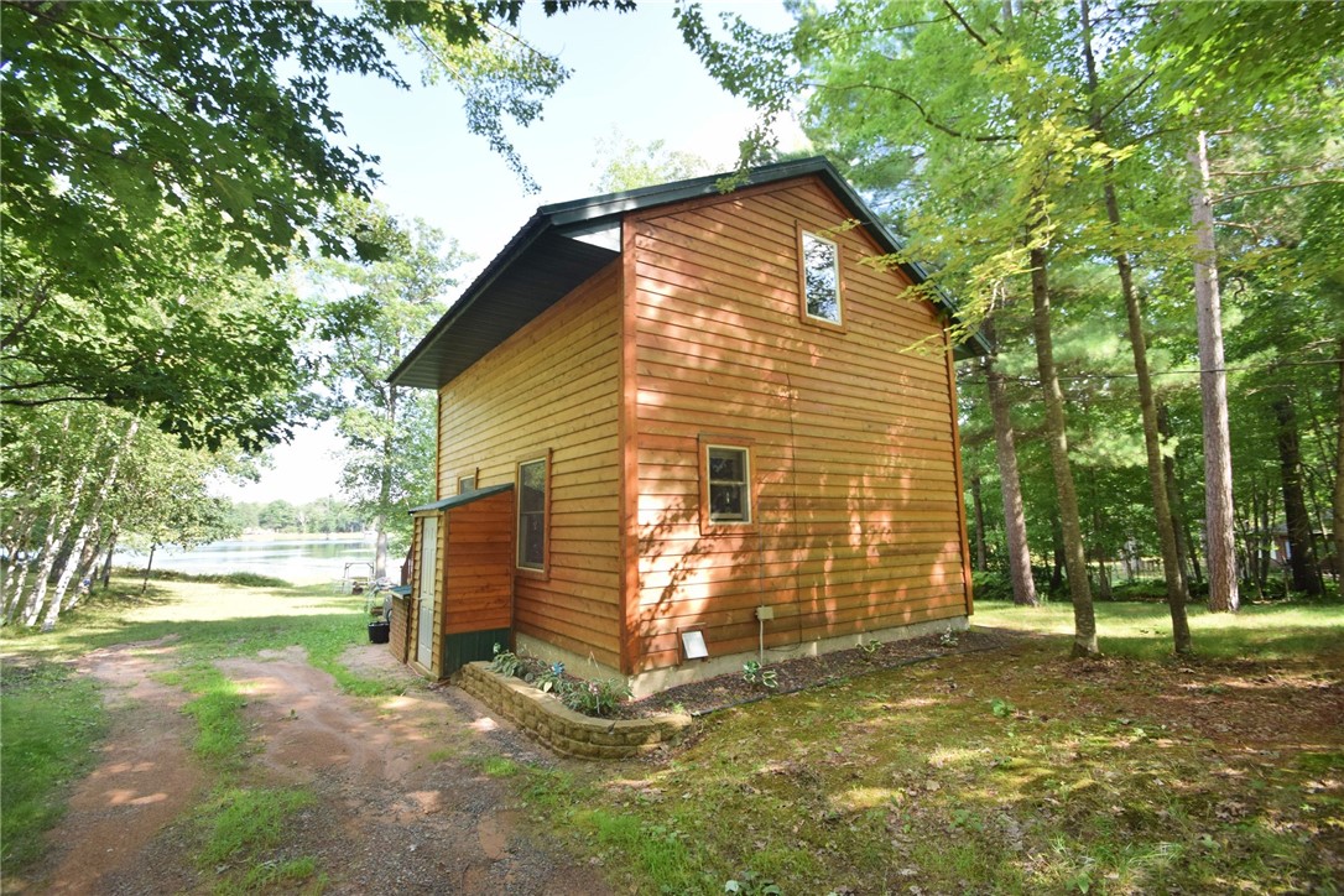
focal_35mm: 15
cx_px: 672
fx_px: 560
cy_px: 448
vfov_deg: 77.3
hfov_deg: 100.4
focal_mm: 10
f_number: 5.6
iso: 320
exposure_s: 1/200
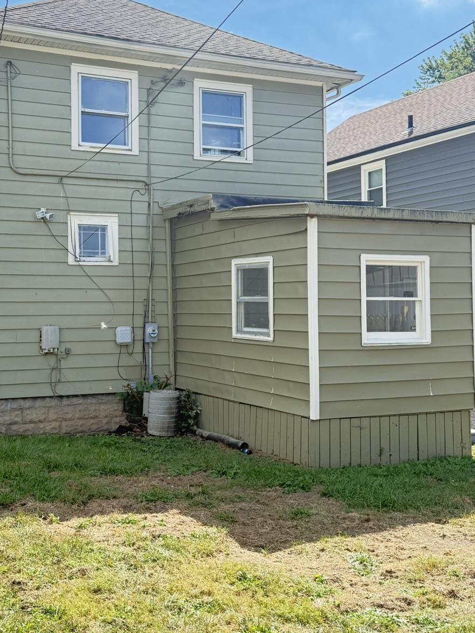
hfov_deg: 33.9
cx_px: 137
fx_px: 768
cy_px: 270
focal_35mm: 42
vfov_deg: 44.7
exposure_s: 1/1314
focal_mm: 6.76
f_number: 1.78
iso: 100
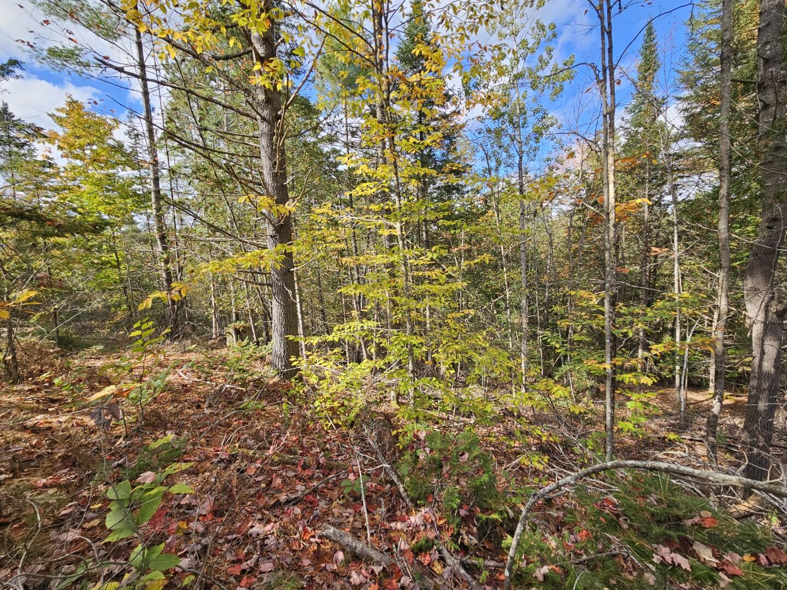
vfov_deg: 89.9
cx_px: 394
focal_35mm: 13
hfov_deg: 106.2
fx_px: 296
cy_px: 295
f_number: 2.2
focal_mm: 2.2
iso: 50
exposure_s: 1/541
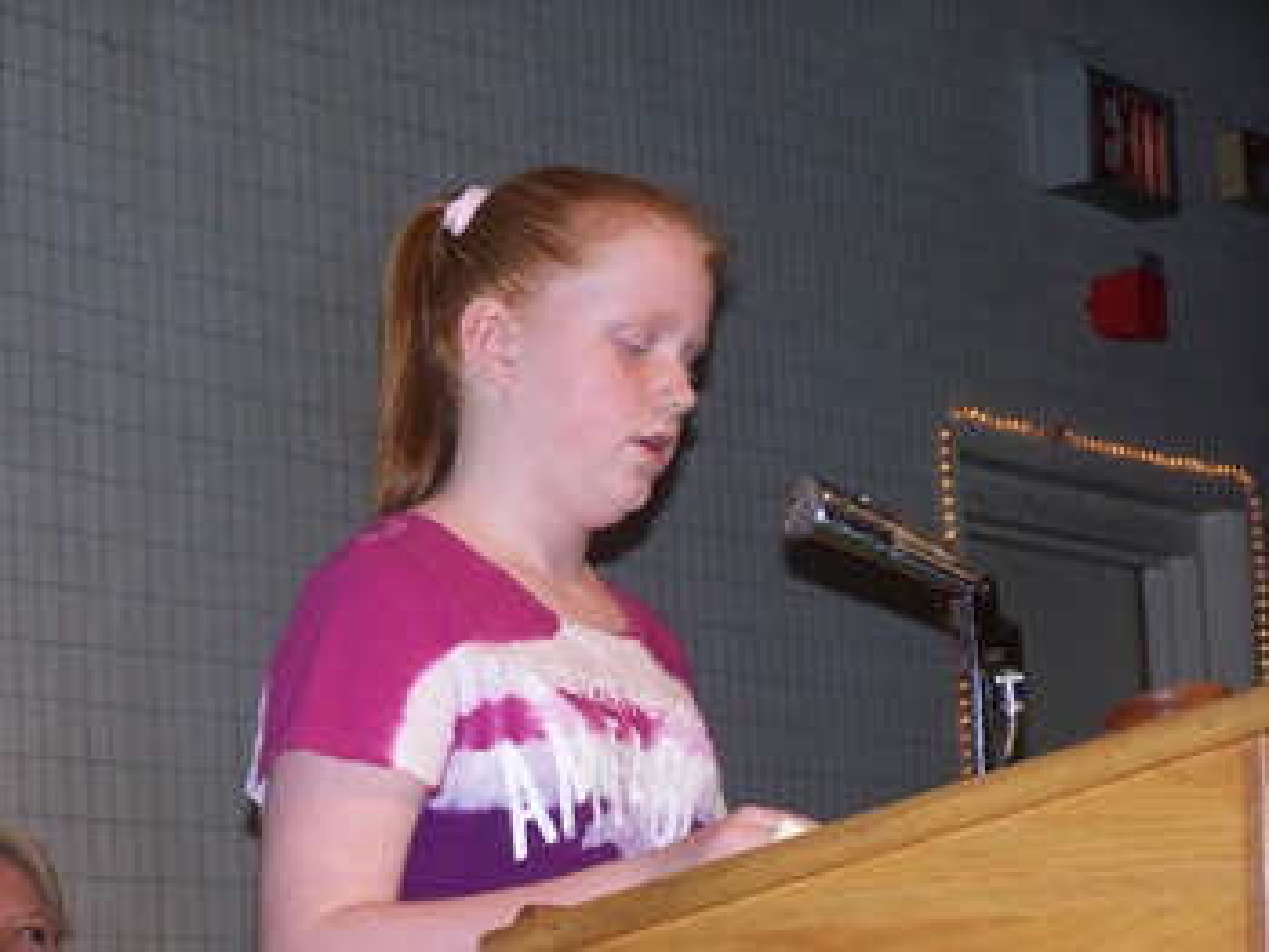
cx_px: 634
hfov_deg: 16.8
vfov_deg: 12.7
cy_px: 476
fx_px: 4291
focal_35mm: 117
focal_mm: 19.4
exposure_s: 1/100
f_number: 3.2
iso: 140
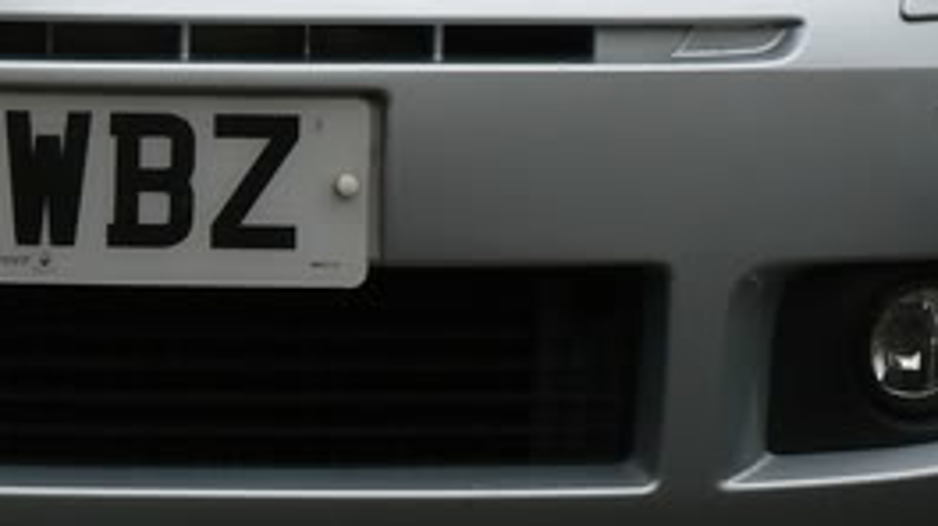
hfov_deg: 10.4
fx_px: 5095
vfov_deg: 5.9
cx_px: -124
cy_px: -103
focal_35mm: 205
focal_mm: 10.4
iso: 80
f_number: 5.6
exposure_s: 1/160
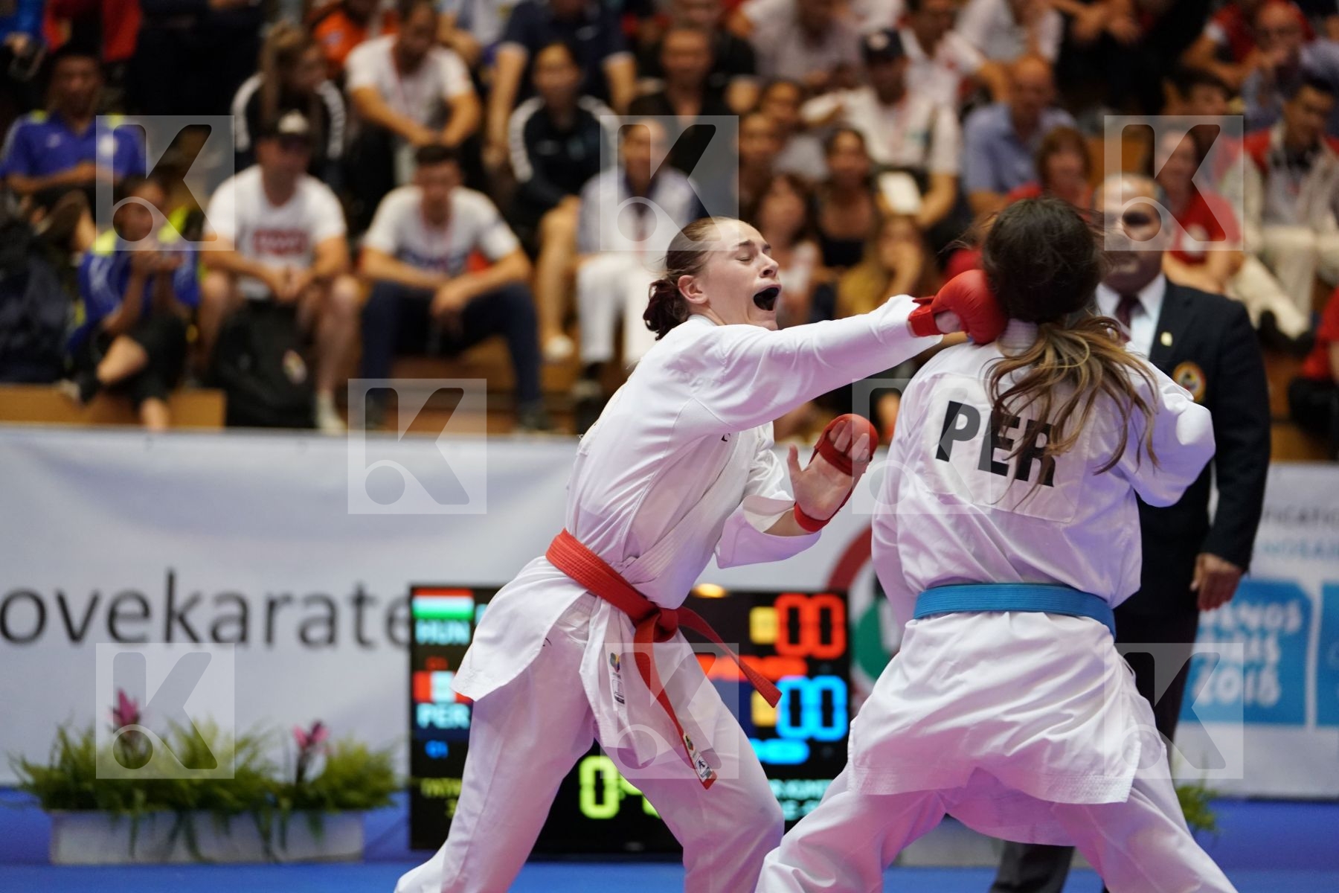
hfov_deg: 14.4
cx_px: 670
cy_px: 446
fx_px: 5281
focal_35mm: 142
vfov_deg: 9.7
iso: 4000
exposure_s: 1/800
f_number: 2.8
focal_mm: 142
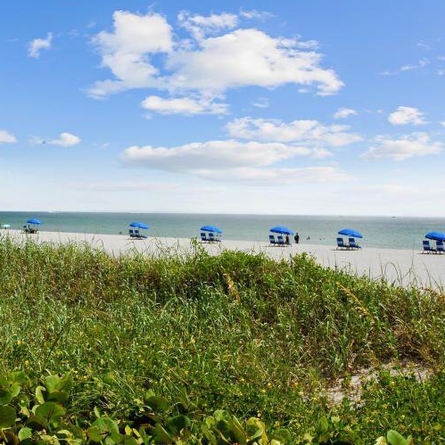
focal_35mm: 55
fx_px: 800
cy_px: 189
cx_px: 111
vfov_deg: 31.0
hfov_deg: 30.6
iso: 100
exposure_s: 1/100
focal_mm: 24
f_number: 18
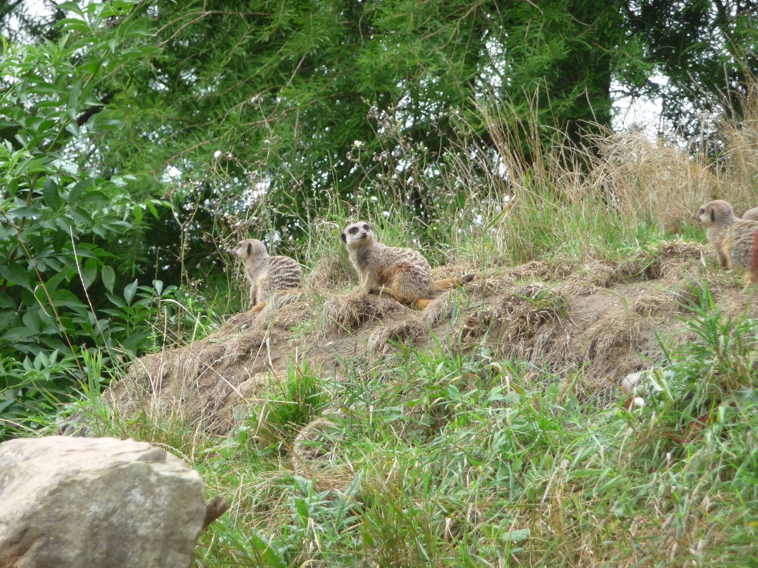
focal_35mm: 280
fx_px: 6131
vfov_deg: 5.3
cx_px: 379
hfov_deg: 7.1
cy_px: 284
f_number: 4.9
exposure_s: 1/60
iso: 200
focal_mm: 47
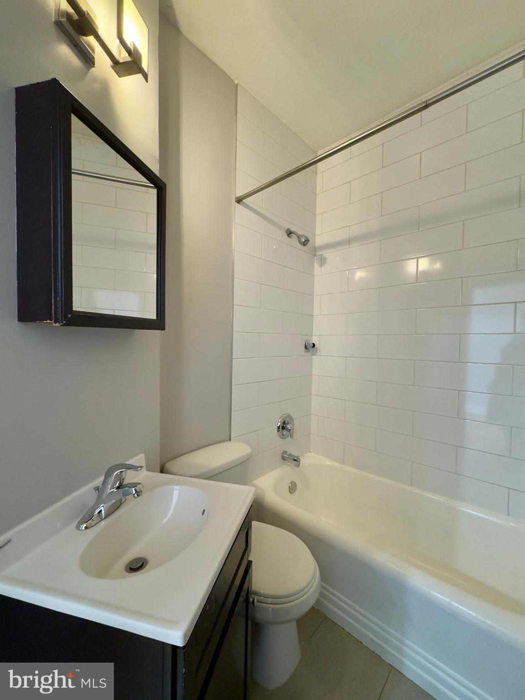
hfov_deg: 85.7
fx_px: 283
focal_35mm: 14
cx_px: 262
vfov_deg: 102.1
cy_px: 350
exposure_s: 1/60
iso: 500
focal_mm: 2.22
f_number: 2.2
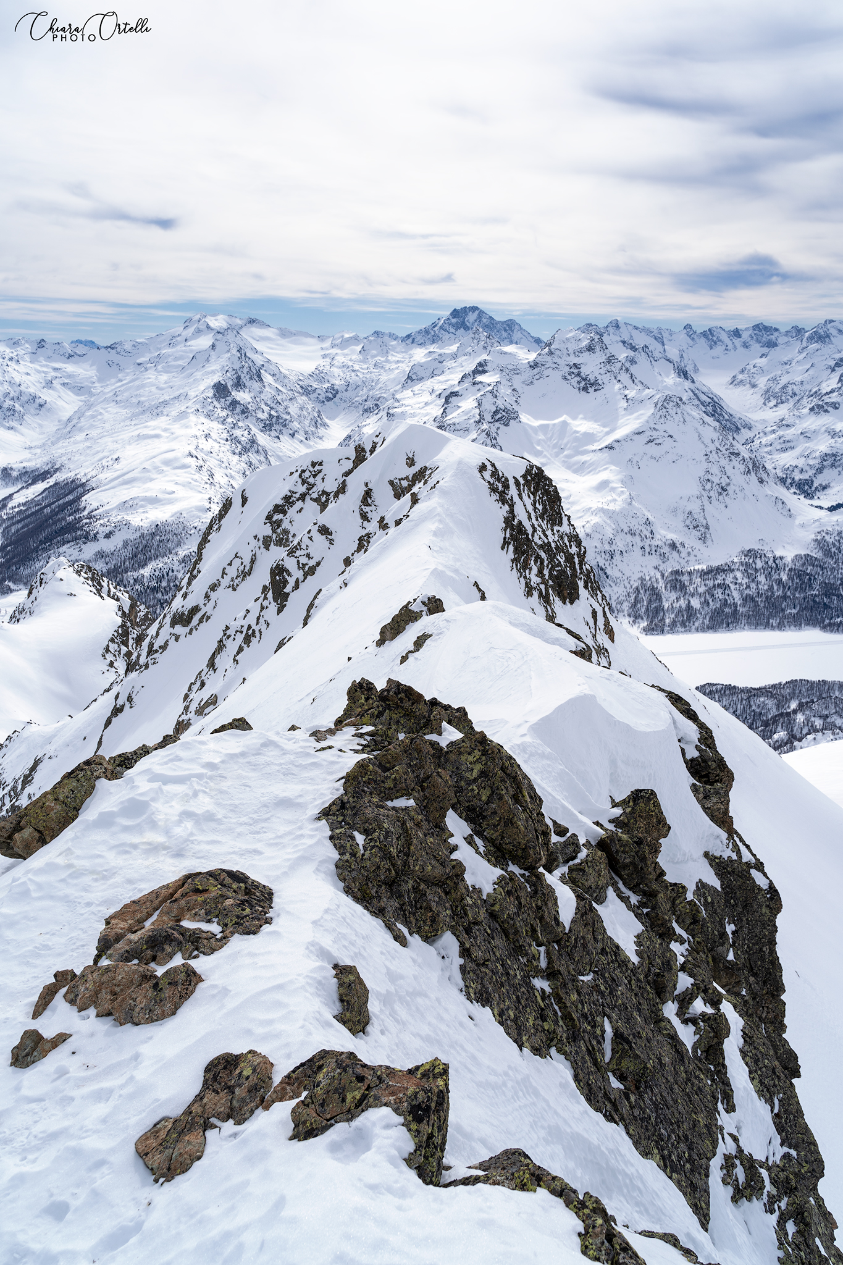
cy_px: 632
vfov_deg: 65.5
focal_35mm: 28
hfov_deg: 46.4
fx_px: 984
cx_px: 422
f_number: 8
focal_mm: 28
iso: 100
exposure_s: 1/640
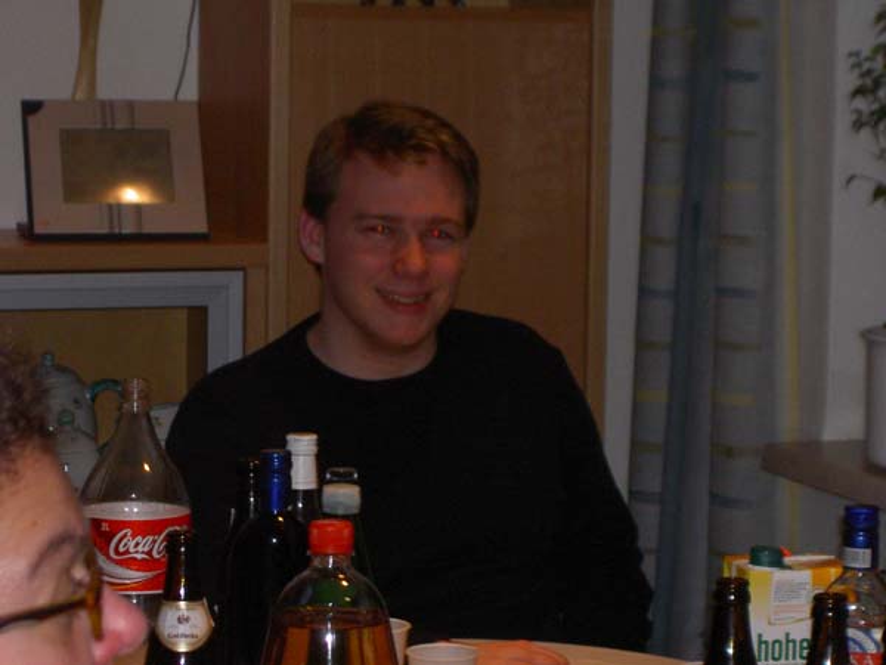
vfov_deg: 12.8
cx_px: 443
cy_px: 332
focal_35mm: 116
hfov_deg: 17.0
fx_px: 2969
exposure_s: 1/89.3
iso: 100
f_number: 4.9
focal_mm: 24
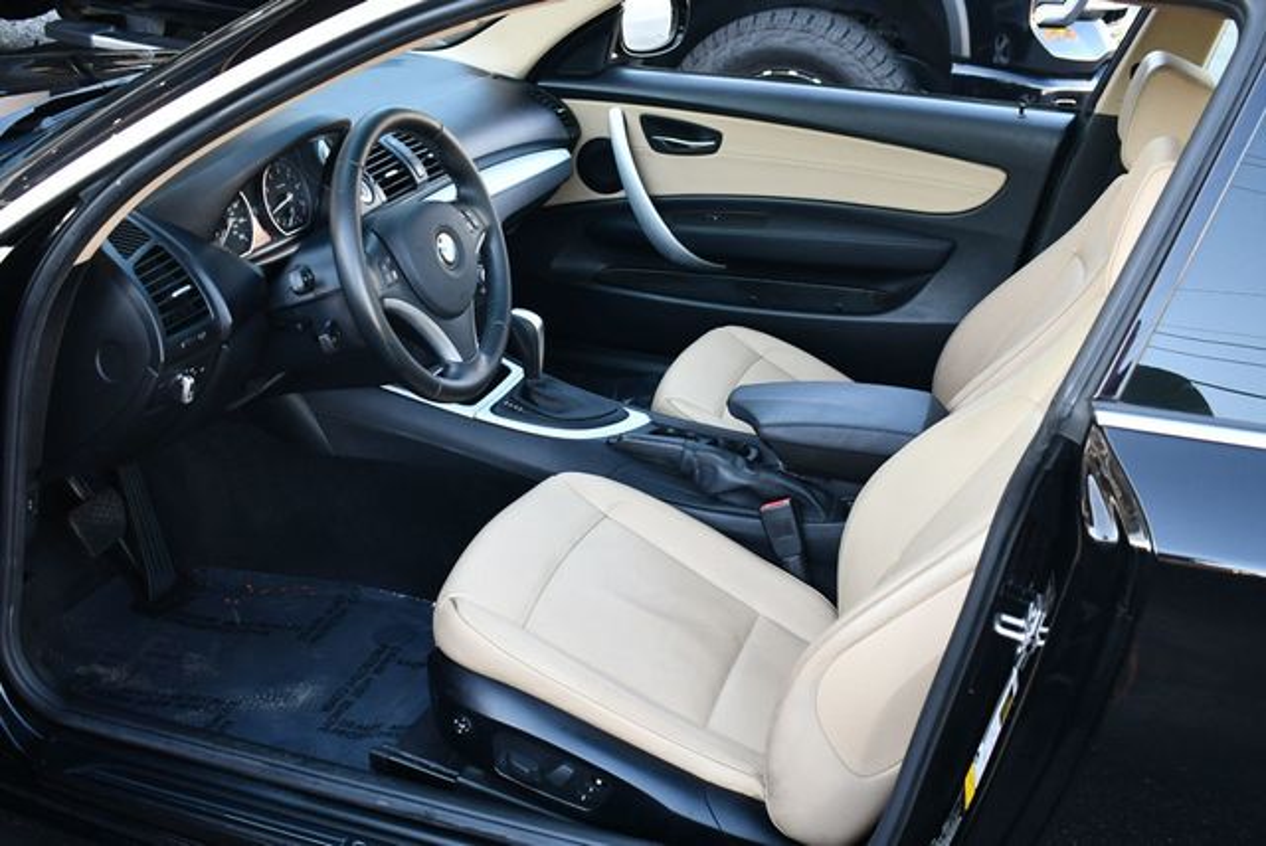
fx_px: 1478
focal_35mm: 42
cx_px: 633
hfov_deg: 46.4
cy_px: 423
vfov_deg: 32.0
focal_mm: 21
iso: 800
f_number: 3.8
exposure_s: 1/250
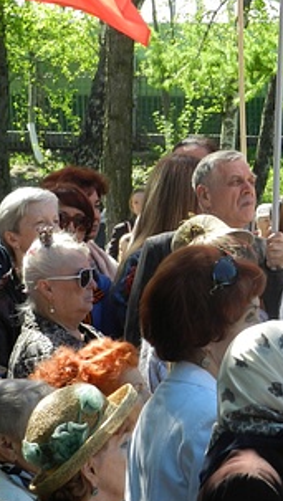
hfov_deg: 6.3
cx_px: 233
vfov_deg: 11.1
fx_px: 2582
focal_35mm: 194
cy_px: 249
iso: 160
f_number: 4.6
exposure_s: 1/160
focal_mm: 17.7
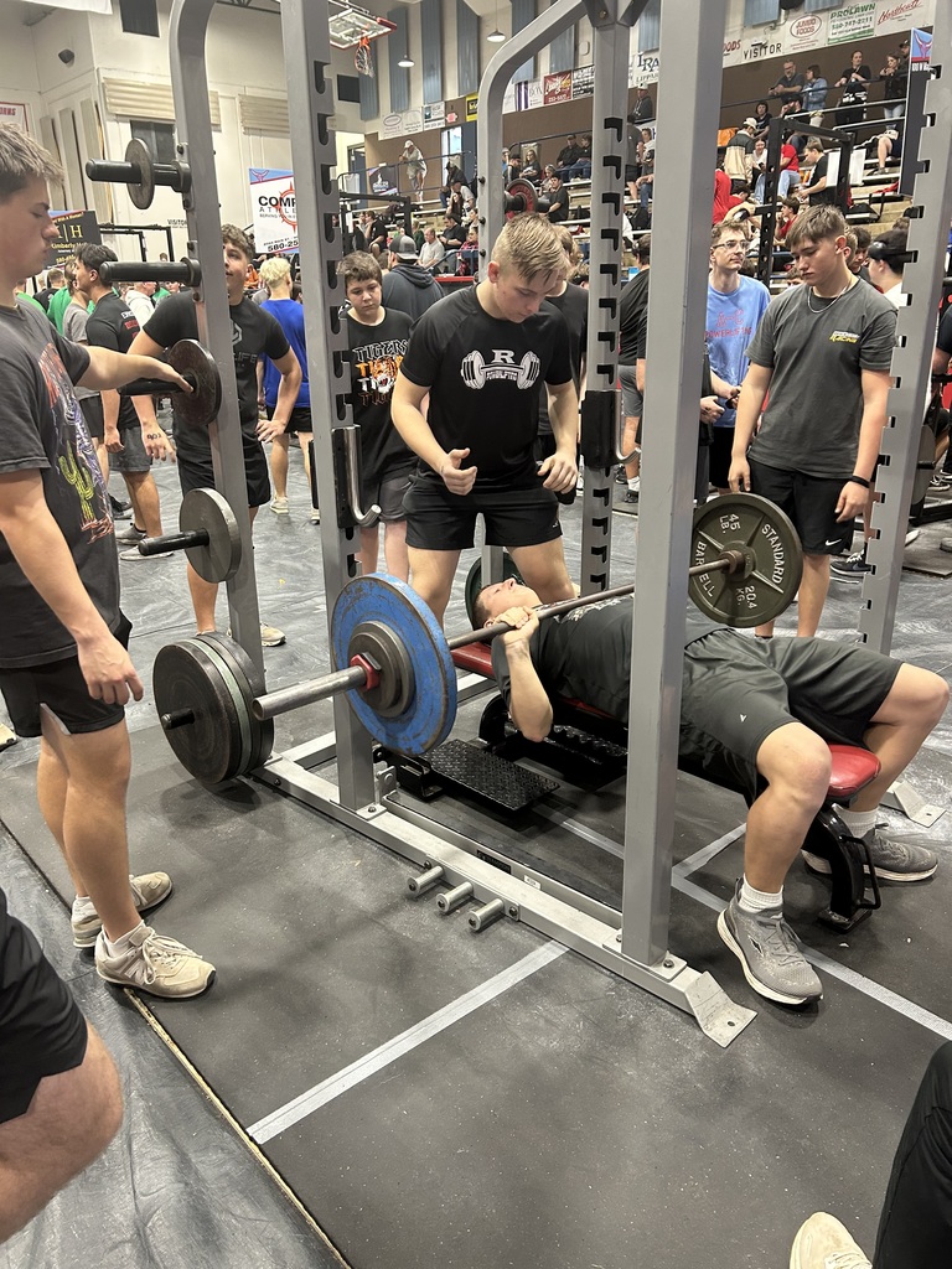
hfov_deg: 53.1
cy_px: 634
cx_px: 476
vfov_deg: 67.3
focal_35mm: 26
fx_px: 953
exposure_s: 1/60
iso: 200
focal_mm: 5.7
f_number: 1.5
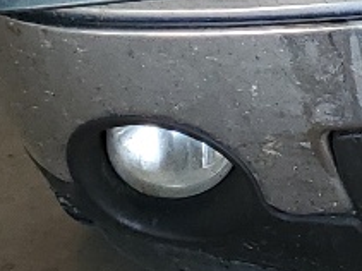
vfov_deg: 7.2
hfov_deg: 9.1
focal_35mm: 197
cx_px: 858
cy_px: -324
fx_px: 2059
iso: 50
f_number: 1.5
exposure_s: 1/161
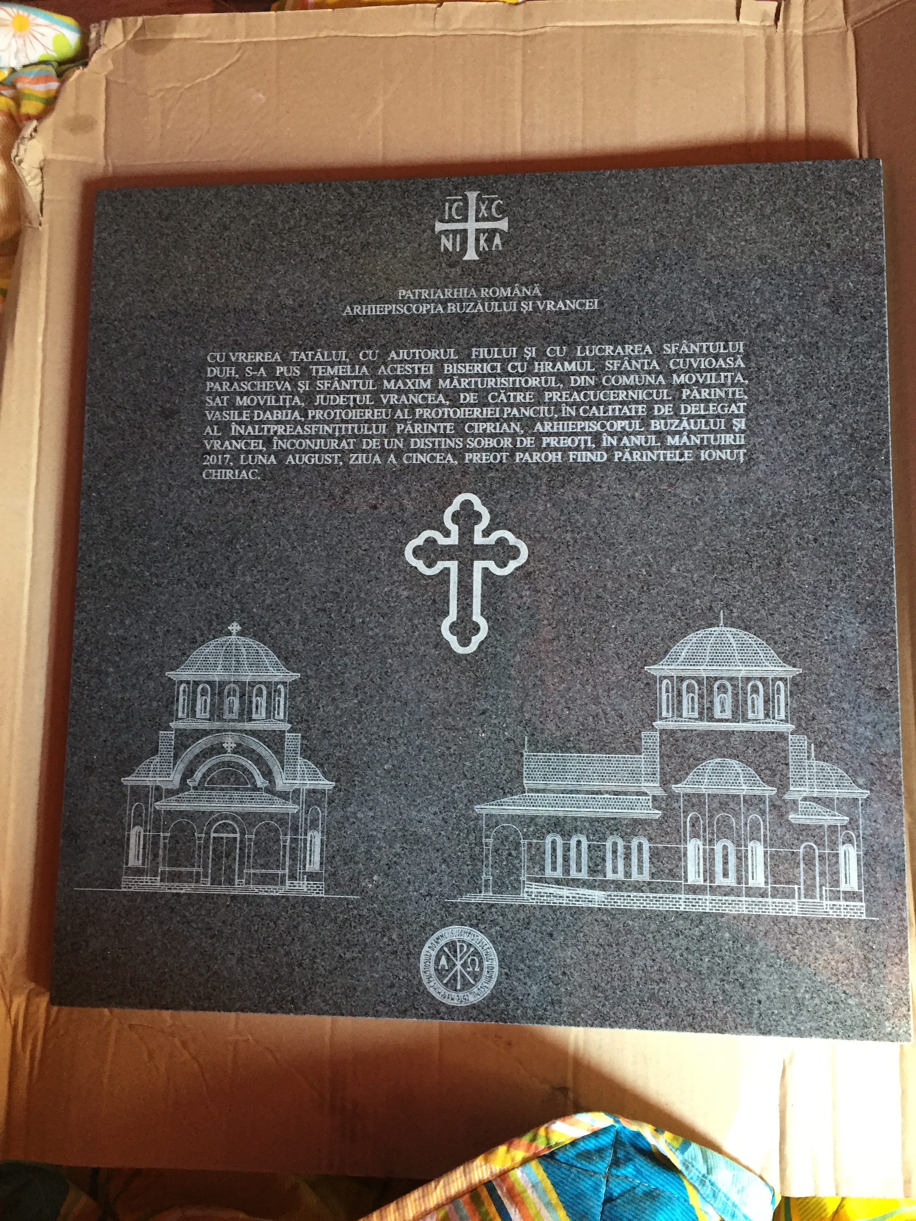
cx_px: 458
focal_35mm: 29
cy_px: 610
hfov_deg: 48.2
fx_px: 1023
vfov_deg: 61.7
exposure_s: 1/33
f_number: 2.2
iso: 160
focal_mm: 4.15
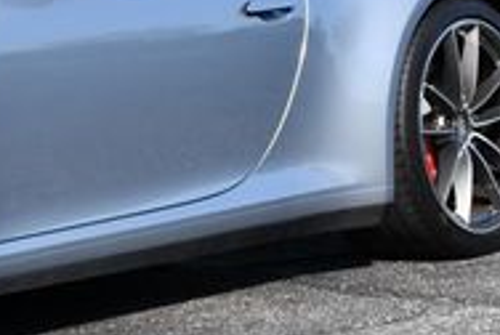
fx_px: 2365
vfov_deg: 8.1
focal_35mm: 170
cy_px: -27
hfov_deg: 11.7
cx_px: -202
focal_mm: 25
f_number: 8
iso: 125
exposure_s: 1/250
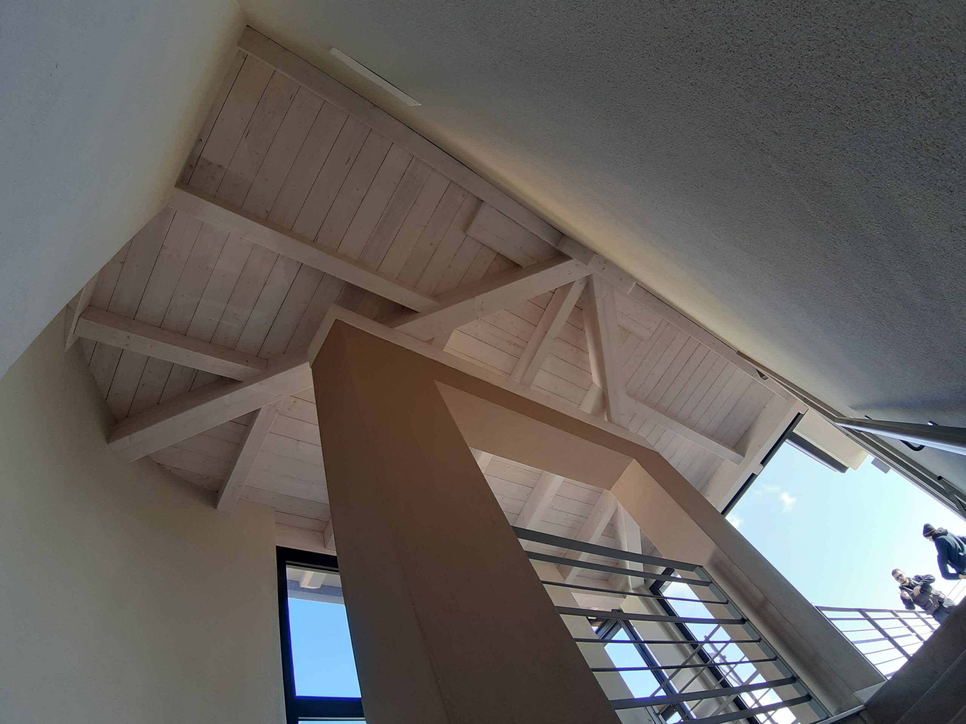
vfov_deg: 71.6
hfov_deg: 87.8
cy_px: 362
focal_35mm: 18
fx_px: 502
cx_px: 483
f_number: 2.4
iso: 40
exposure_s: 1/100
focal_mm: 1.87
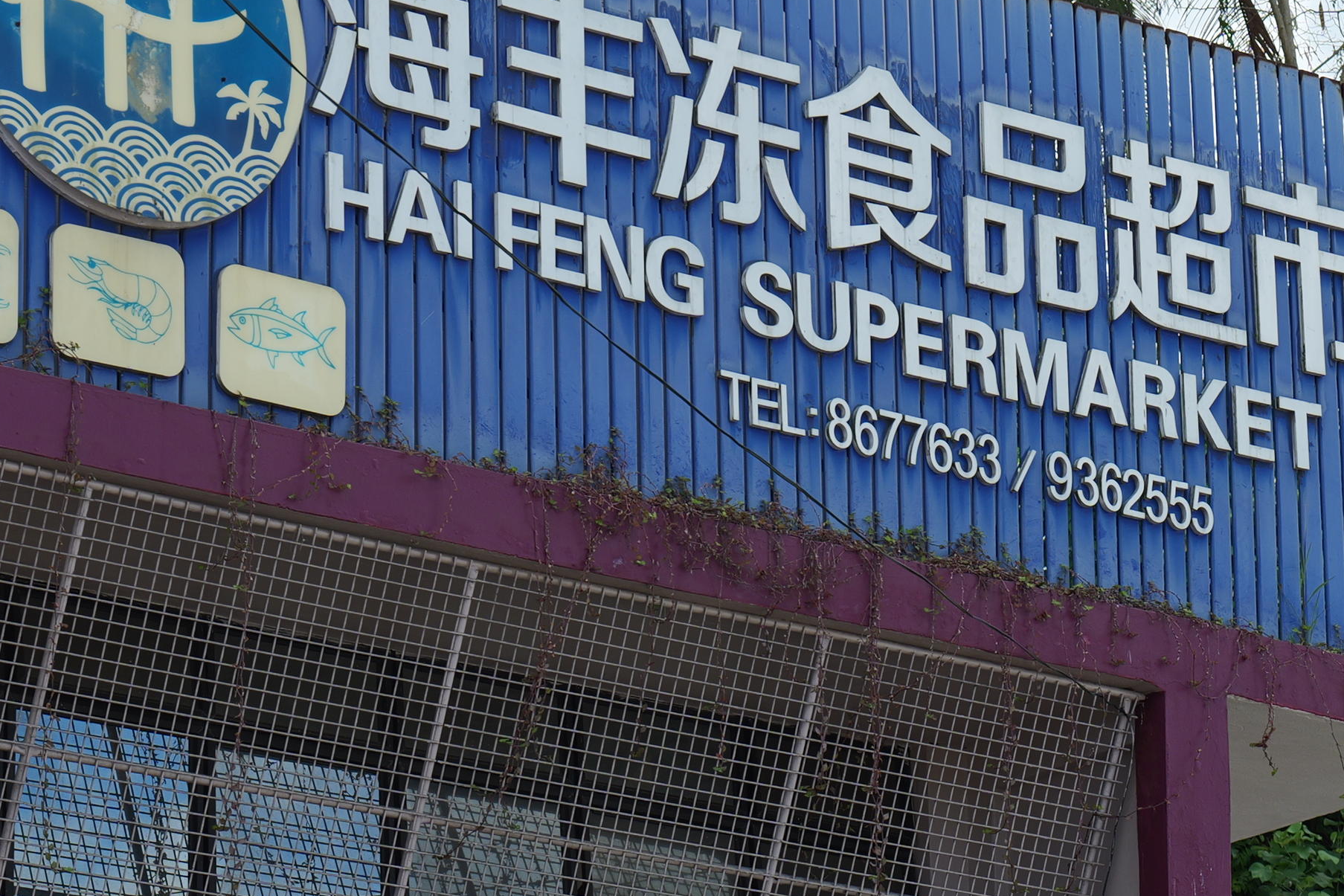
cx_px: 1193
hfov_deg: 12.3
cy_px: 645
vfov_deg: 8.3
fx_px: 6197
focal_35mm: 166
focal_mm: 60
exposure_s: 1/160
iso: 100
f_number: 7.1
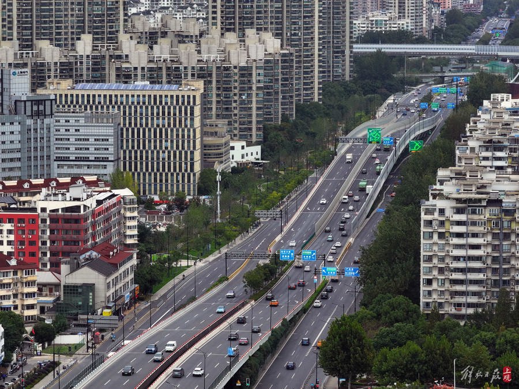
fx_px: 2489
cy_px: 194
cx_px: 260
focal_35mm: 166
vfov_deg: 8.9
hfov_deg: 11.9
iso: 100
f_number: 3.4
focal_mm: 30.71
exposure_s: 1/240
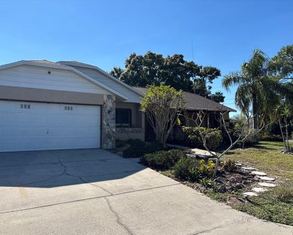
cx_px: 151
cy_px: 121
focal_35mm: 28
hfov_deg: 62.2
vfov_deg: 51.6
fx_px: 243
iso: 50
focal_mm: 5.96
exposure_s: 1/3534
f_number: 1.6
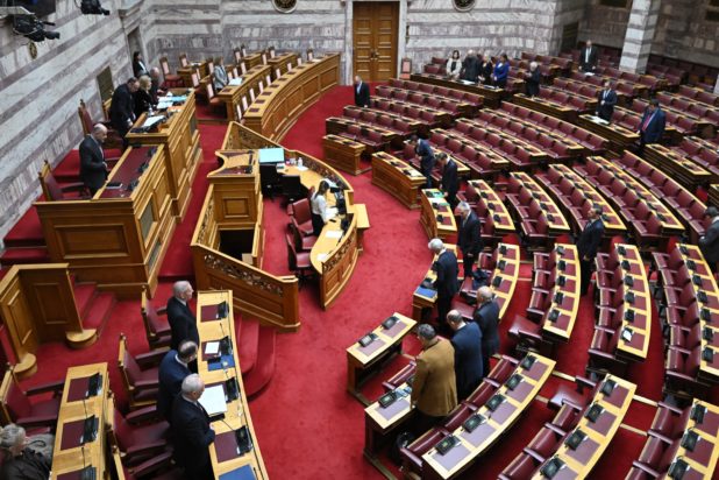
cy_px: 240
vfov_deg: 43.6
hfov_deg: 61.9
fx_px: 599
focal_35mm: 30
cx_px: 360
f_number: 4.5
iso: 1600
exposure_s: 1/200
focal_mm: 30
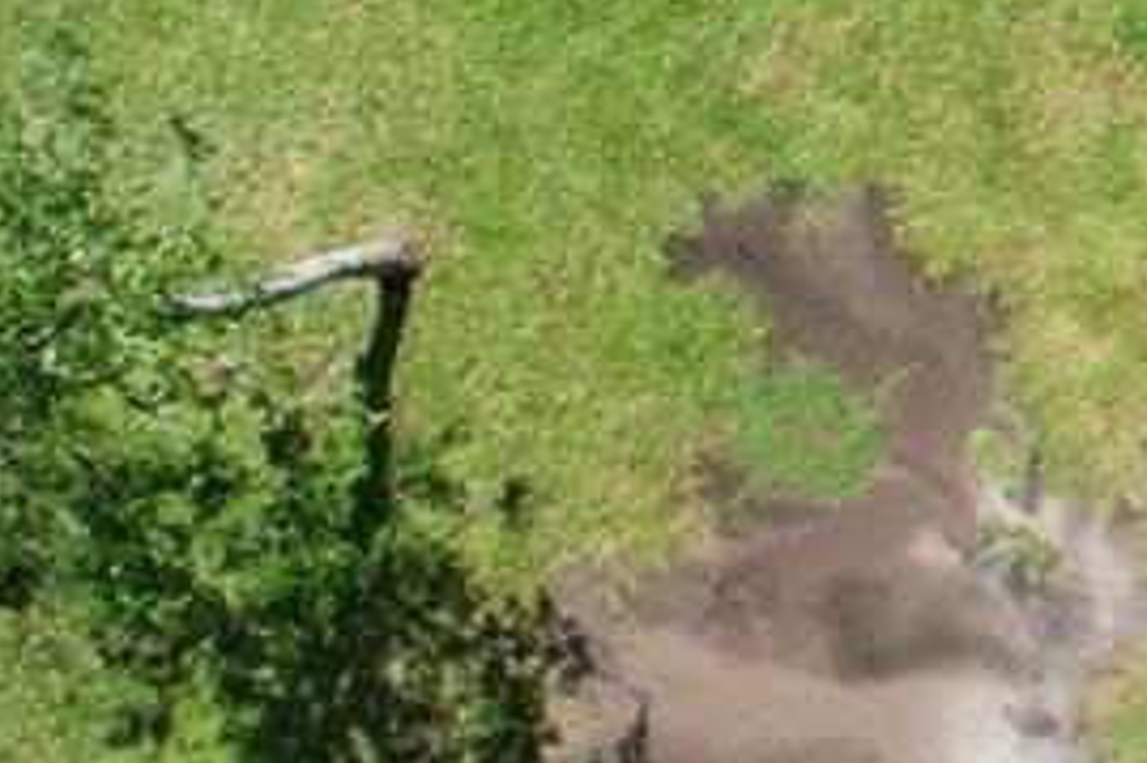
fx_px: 4171
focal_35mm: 131
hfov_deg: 11.9
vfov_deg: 10.4
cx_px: 2955
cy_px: 43
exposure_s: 1/2500
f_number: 2.4
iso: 130
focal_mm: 8.38
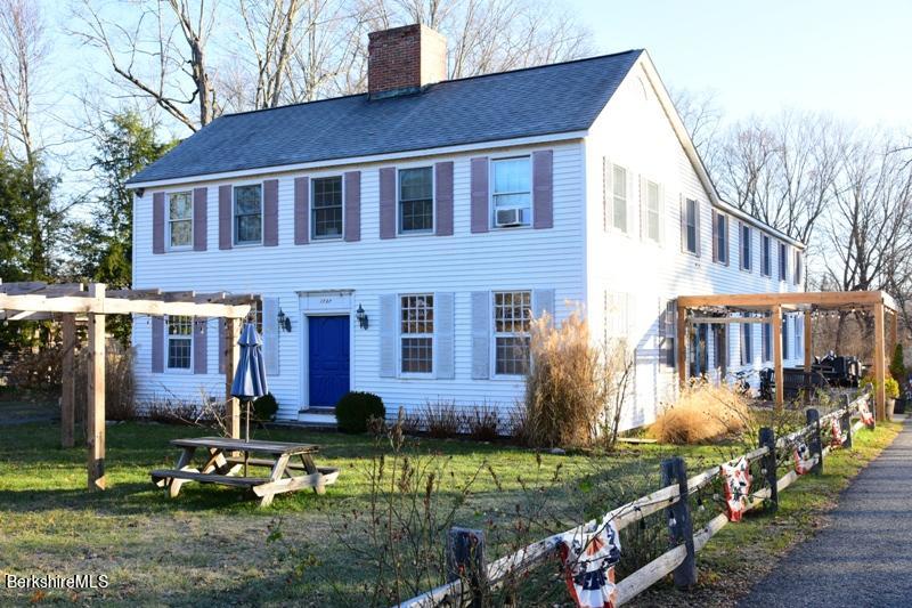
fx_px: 886
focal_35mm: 35
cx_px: 456
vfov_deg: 37.8
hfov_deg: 54.4
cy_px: 304
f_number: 10
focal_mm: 35
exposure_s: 1/100
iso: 500
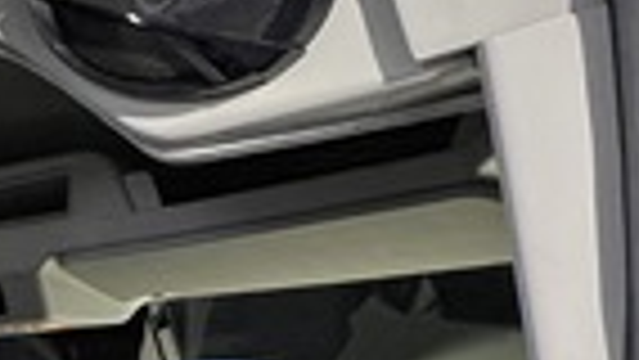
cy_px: 547
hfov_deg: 27.2
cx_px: -171
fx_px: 1119
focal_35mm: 66
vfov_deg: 16.6
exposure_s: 1/58
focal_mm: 1.57
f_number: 1.8
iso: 320
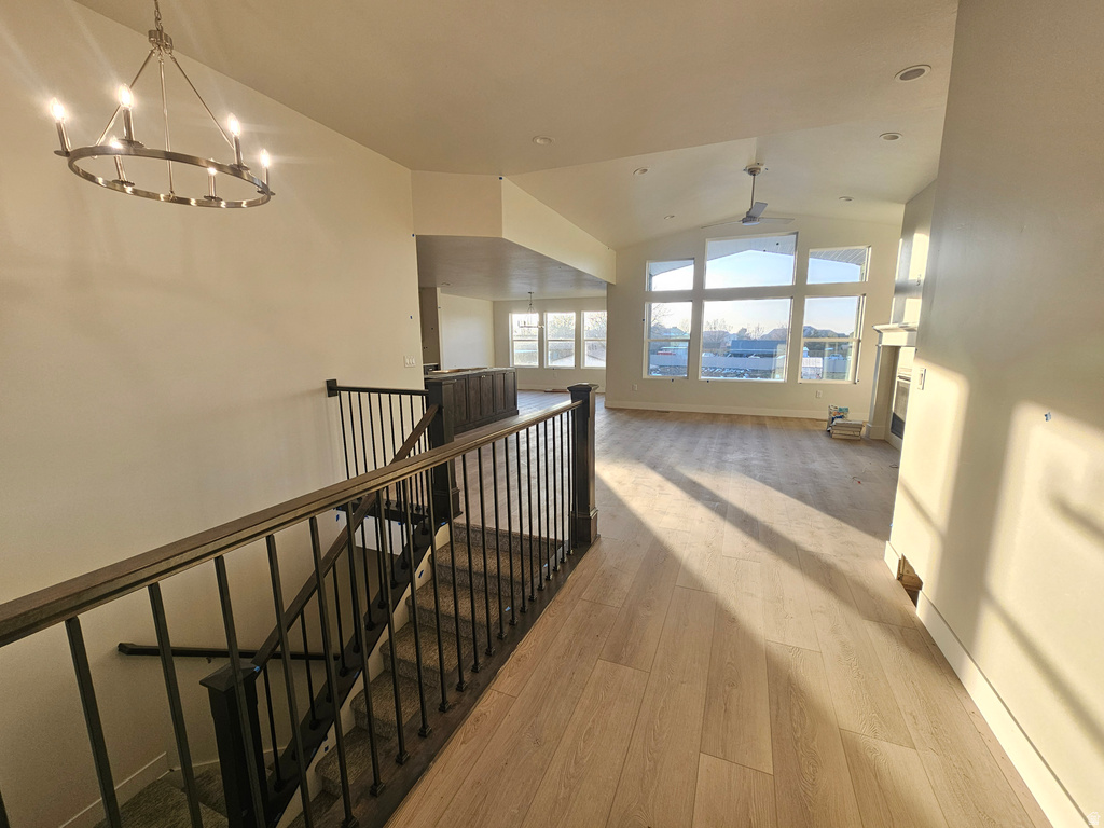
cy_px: 414
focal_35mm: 13
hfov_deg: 106.2
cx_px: 552
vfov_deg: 89.9
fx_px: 415
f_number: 2.2
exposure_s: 1/77.4
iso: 64
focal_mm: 2.2
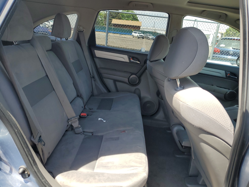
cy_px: 94
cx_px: 124
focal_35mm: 26
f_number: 1.5
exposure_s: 1/625
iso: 50
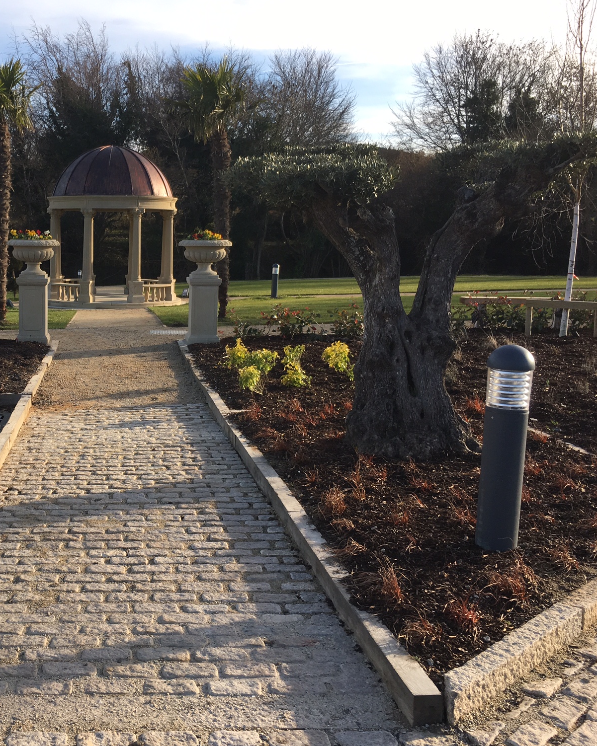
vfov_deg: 47.9
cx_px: 105
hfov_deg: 37.5
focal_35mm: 38
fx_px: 840
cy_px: 372
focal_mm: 4.15
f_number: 2.2
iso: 25
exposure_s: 1/569
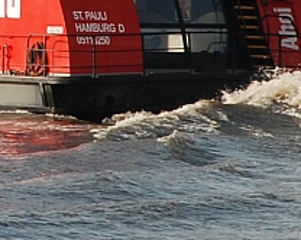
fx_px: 8342
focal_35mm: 937
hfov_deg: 2.1
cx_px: -77
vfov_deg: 1.6
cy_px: -76
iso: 200
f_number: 5.6
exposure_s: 1/500
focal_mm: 135
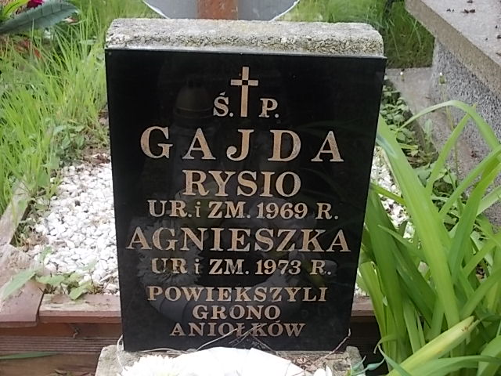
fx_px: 622
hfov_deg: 43.9
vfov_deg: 33.6
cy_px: 188
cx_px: 250
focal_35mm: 43
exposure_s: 1/80
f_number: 3.3
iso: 80
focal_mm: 6.1
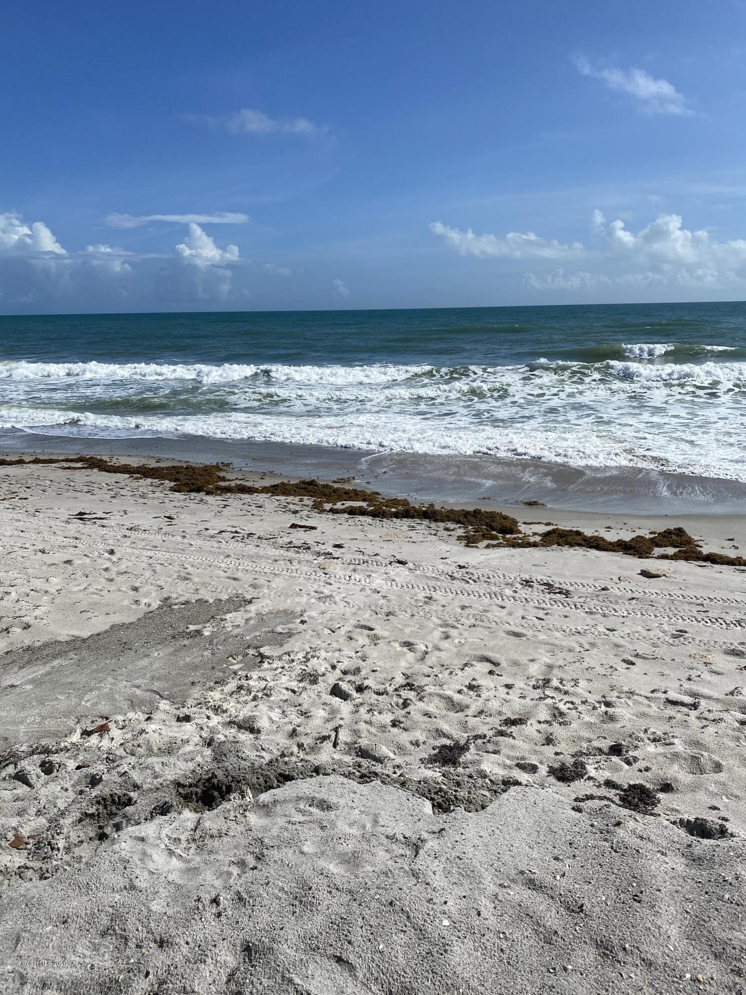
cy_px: 498
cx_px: 373
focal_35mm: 26
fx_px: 747
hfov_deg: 53.1
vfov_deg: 67.3
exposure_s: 1/6757
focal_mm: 4.25
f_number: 1.8
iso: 32
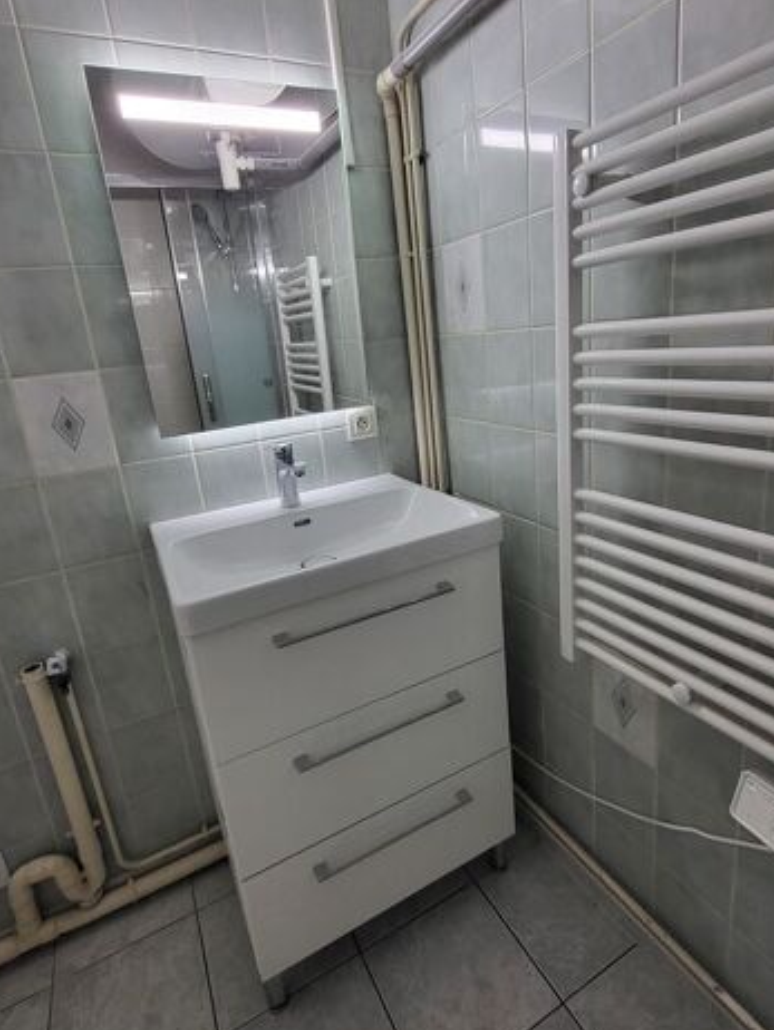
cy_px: 493
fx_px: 536
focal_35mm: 18
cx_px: 408
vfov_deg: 87.7
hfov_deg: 71.6
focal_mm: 1.74
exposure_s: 1/50
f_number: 2.2
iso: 160
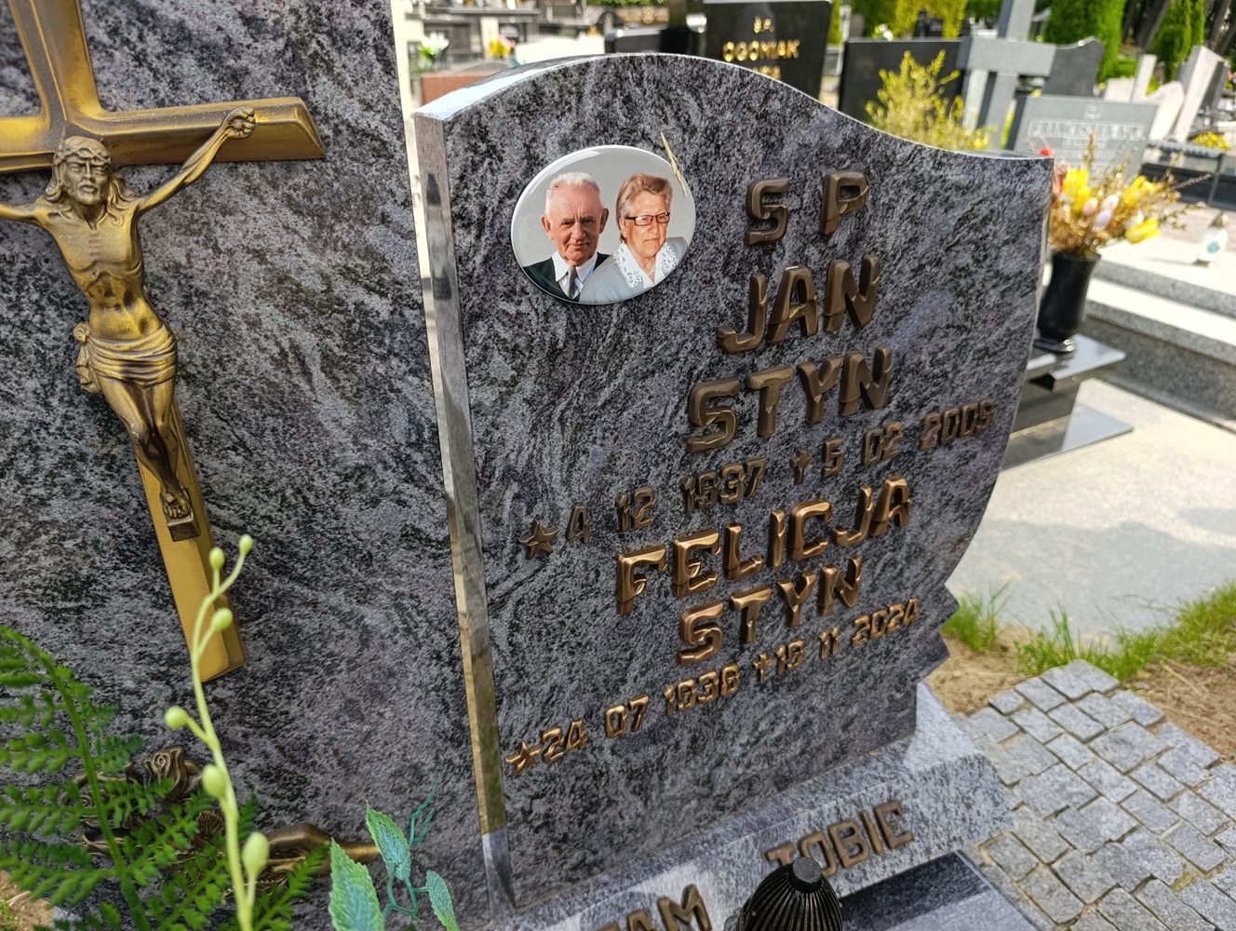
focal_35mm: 23
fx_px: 822
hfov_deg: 73.8
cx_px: 618
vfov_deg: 59.0
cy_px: 466
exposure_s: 1/168
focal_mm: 6.14
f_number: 1.6
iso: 50
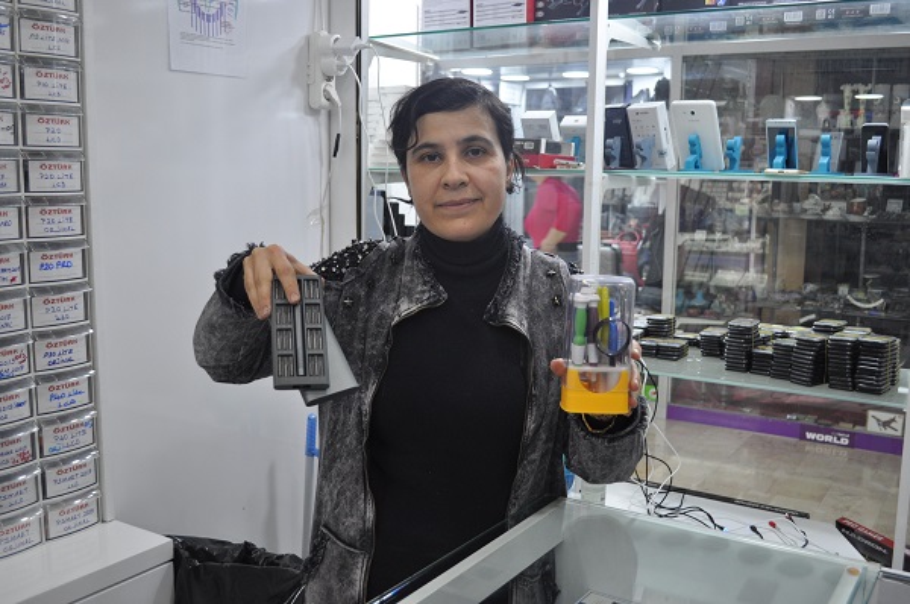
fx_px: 909
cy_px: 302
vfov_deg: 36.8
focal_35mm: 36
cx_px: 455
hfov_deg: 53.2
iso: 500
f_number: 4
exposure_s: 1/60
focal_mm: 24
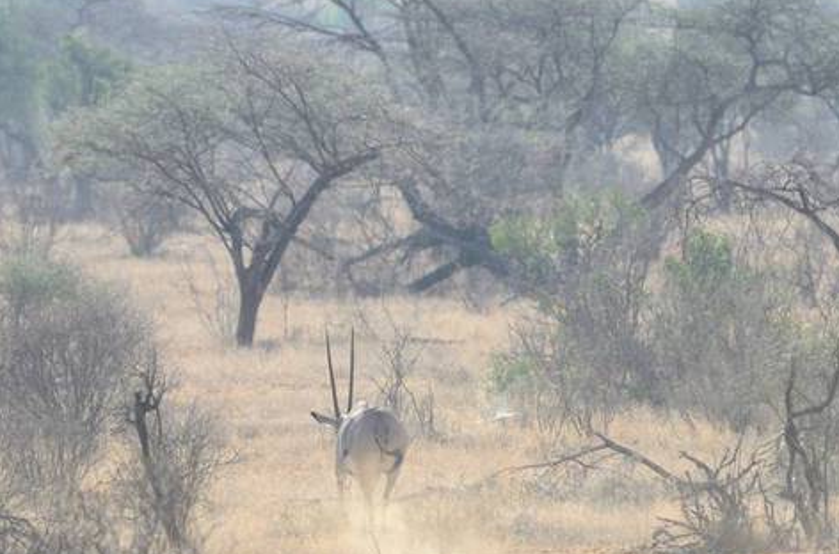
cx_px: 448
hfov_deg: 2.3
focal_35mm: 890
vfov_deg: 1.5
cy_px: 363
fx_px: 20686
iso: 220
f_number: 5.6
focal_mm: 400
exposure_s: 1/500
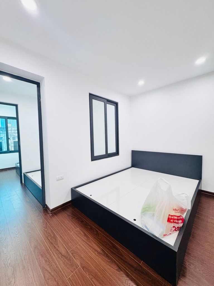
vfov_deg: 102.1
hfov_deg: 85.7
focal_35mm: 14
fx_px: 115
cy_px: 143
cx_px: 107
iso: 250
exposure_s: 1/99
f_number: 2.2
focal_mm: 2.22
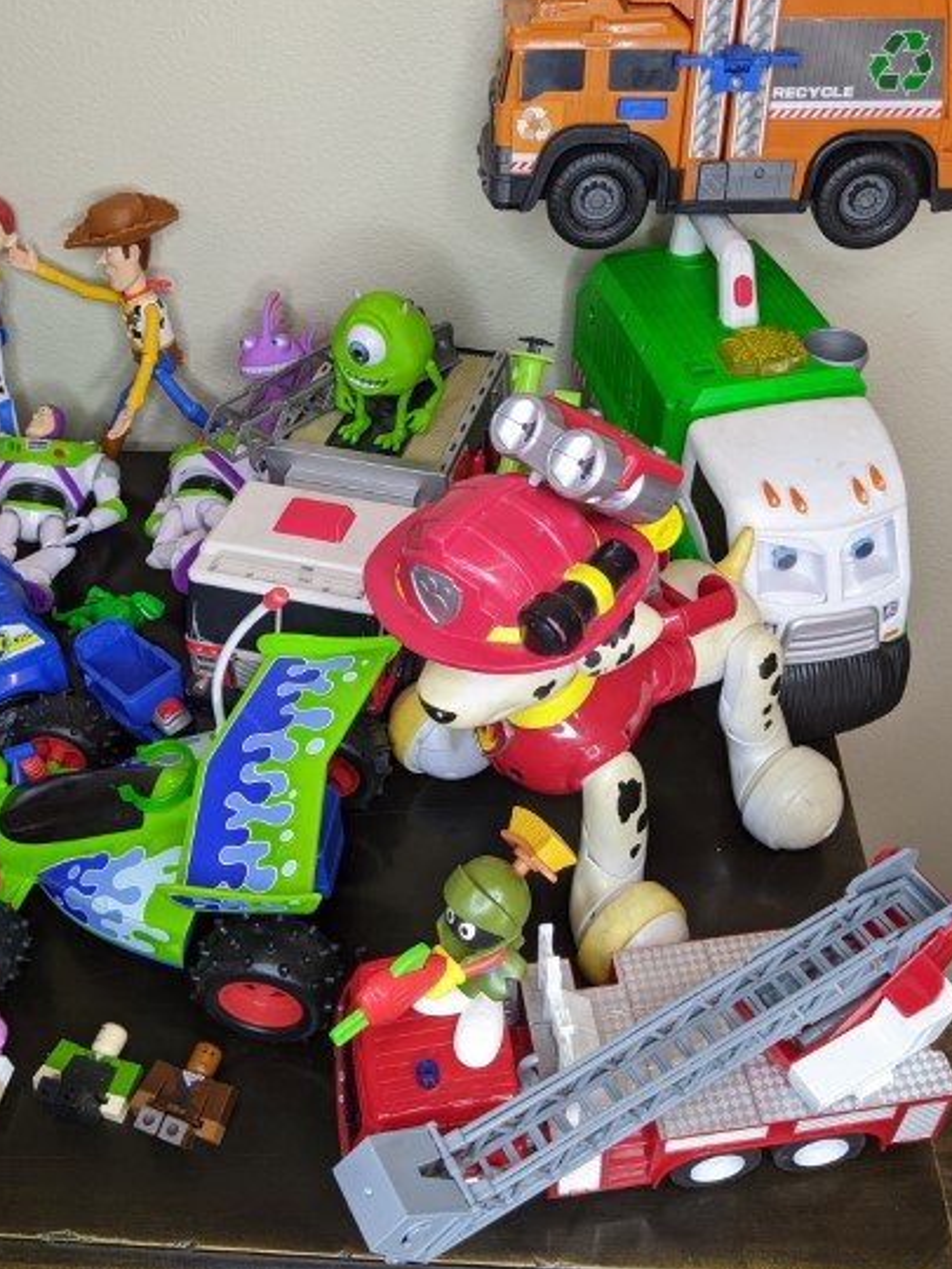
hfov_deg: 44.1
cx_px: 451
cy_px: 533
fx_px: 1173
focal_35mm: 32
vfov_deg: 56.5
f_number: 1.8
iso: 164
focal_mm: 4.44
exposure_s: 1/120
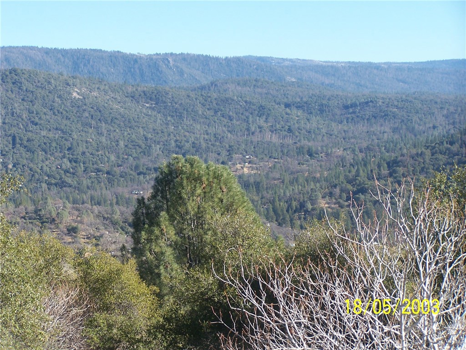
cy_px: 175
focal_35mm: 117
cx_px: 233
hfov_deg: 16.8
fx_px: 1575
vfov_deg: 12.7
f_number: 3.2
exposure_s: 1/500
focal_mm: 19.4
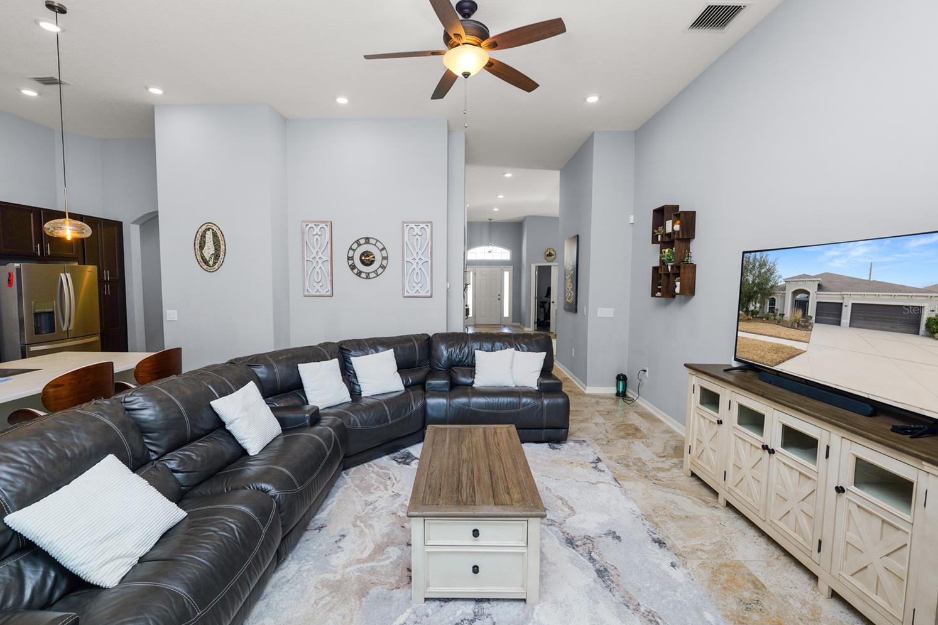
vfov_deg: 77.3
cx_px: 456
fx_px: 391
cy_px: 309
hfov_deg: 100.4
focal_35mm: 15
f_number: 6.3
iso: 400
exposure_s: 1/60
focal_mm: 14
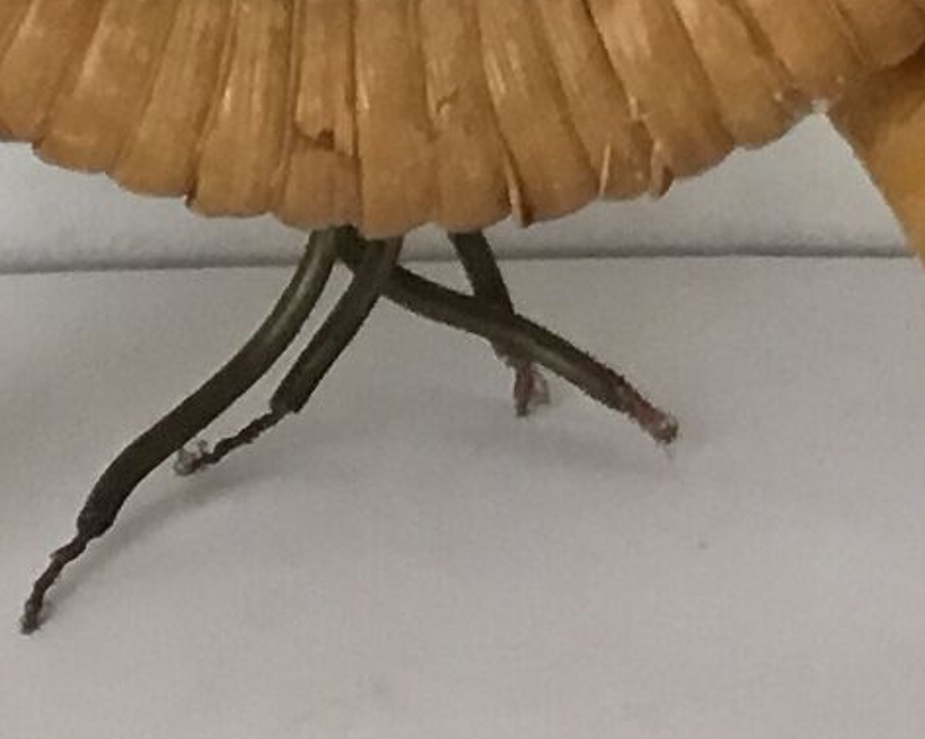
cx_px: 262
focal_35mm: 209
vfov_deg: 6.9
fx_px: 5719
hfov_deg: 9.2
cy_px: -1187
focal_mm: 3.3
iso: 32
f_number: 2.4
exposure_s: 1/33
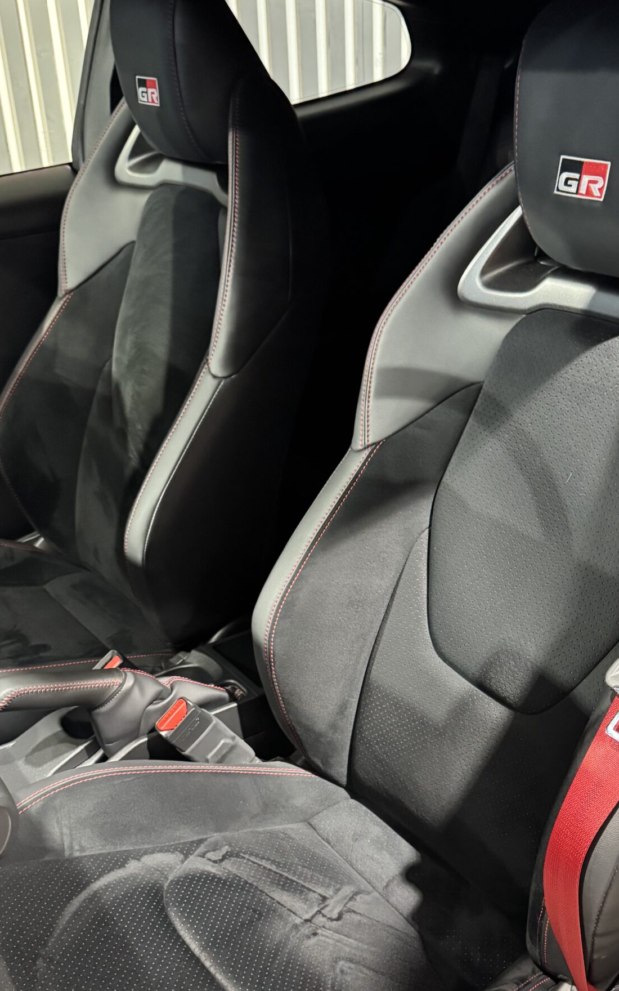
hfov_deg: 34.2
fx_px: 999
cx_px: 391
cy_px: 618
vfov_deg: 52.2
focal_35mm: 37
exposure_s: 1/50
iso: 800
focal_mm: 6.76
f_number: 1.78
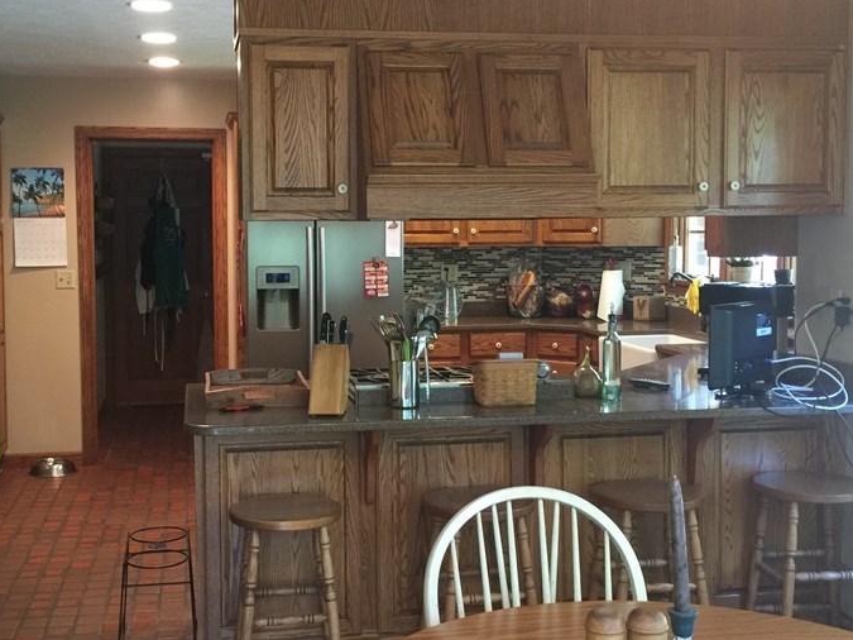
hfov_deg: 42.8
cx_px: 360
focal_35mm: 44
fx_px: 1084
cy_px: 300
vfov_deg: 32.9
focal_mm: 4.15
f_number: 2.2
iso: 125
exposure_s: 1/15
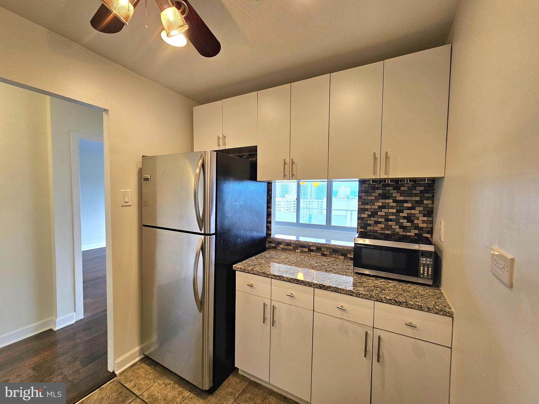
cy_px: 202
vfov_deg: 89.9
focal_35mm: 13
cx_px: 270
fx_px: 202
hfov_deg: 106.2
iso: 80
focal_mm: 2.2
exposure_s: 1/60.2
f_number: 2.2
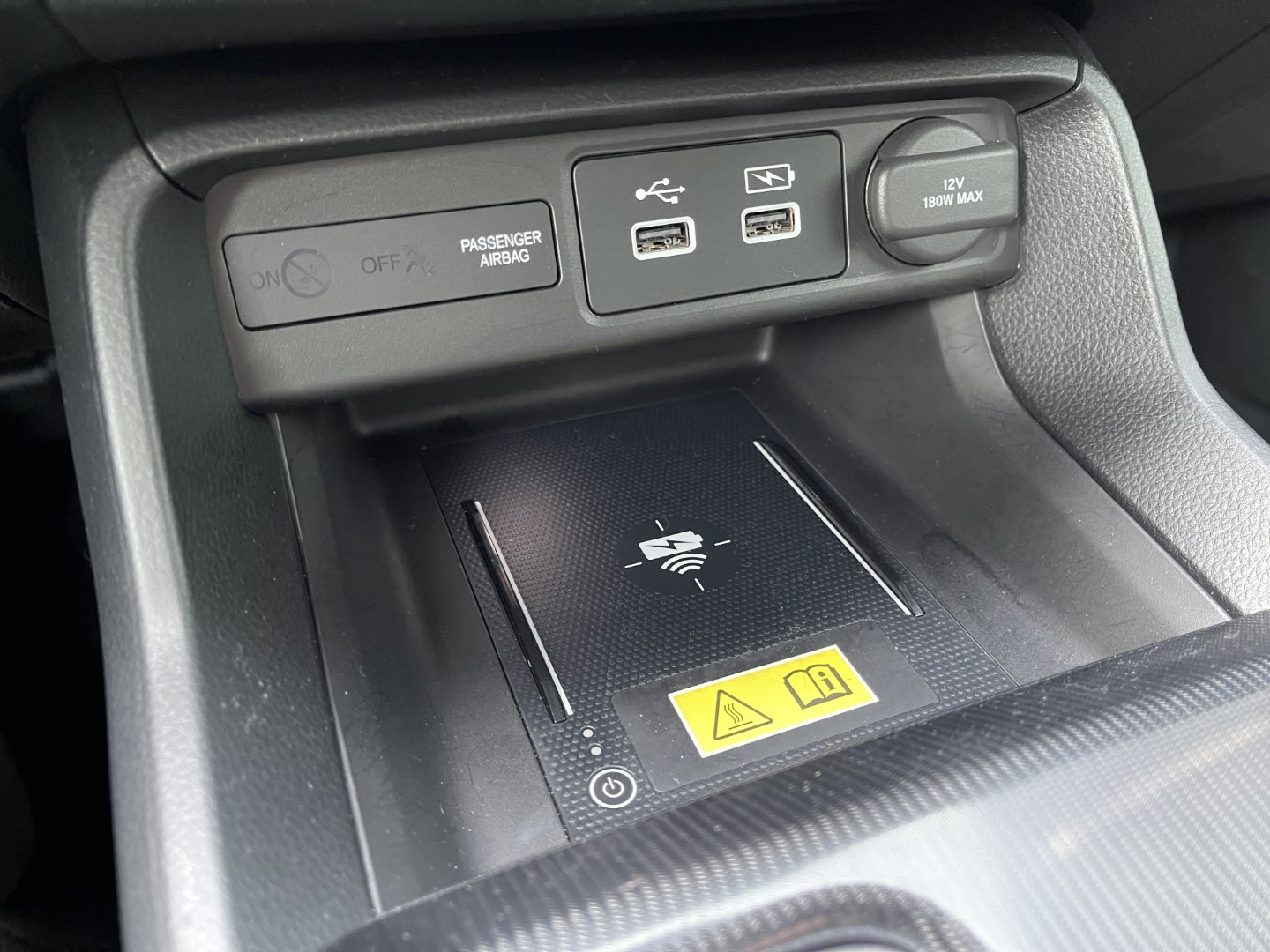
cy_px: 476
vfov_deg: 54.9
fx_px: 917
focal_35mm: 25
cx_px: 635
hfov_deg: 69.4
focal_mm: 5.1
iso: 640
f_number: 1.6
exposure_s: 1/30
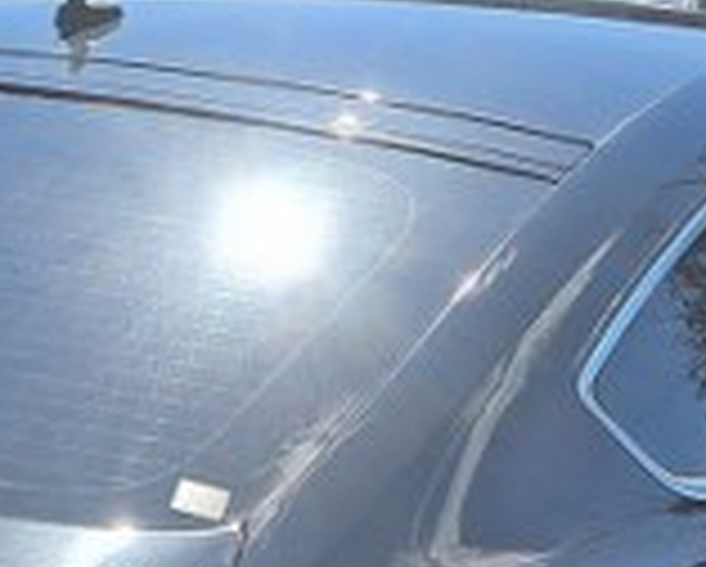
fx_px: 2490
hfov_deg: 16.0
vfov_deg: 12.3
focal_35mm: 119
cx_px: 157
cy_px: 864
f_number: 1.8
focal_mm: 5.23
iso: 50
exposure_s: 1/919
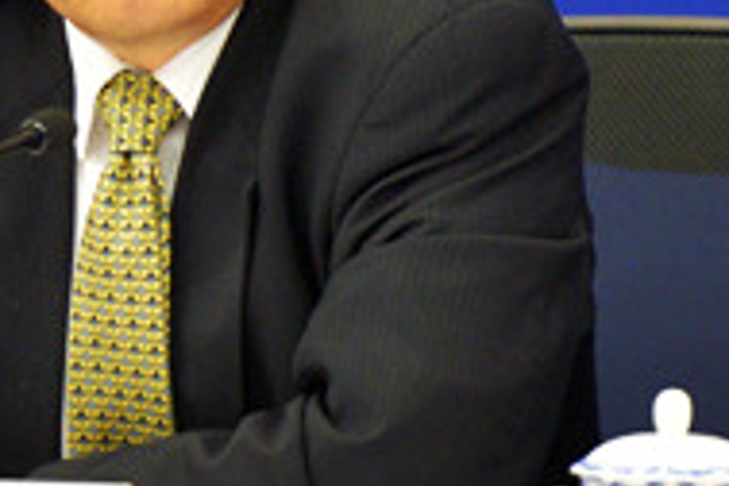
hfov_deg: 3.3
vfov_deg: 2.2
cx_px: 158
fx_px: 12837
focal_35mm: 634
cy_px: -66
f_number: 2.8
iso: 3200
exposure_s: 1/160
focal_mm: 200
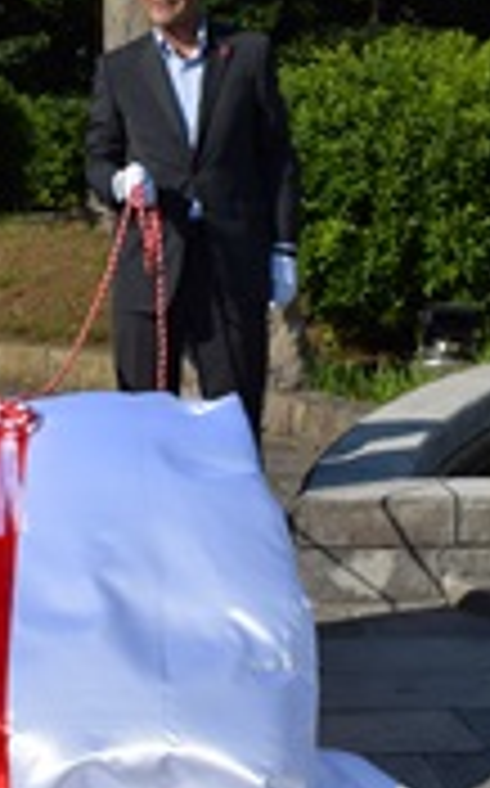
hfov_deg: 13.5
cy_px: 293
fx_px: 2065
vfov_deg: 21.5
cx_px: 180
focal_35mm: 96
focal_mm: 23
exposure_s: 1/500
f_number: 11
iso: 200
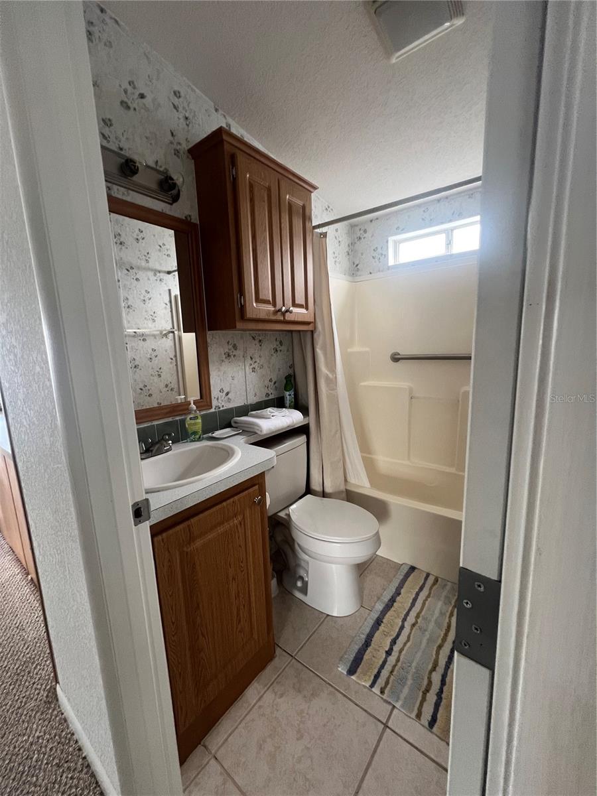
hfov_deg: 89.9
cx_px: 298
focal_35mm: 13
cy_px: 398
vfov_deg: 106.2
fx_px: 299
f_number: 1.8
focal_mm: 1.57
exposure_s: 1/79
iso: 250
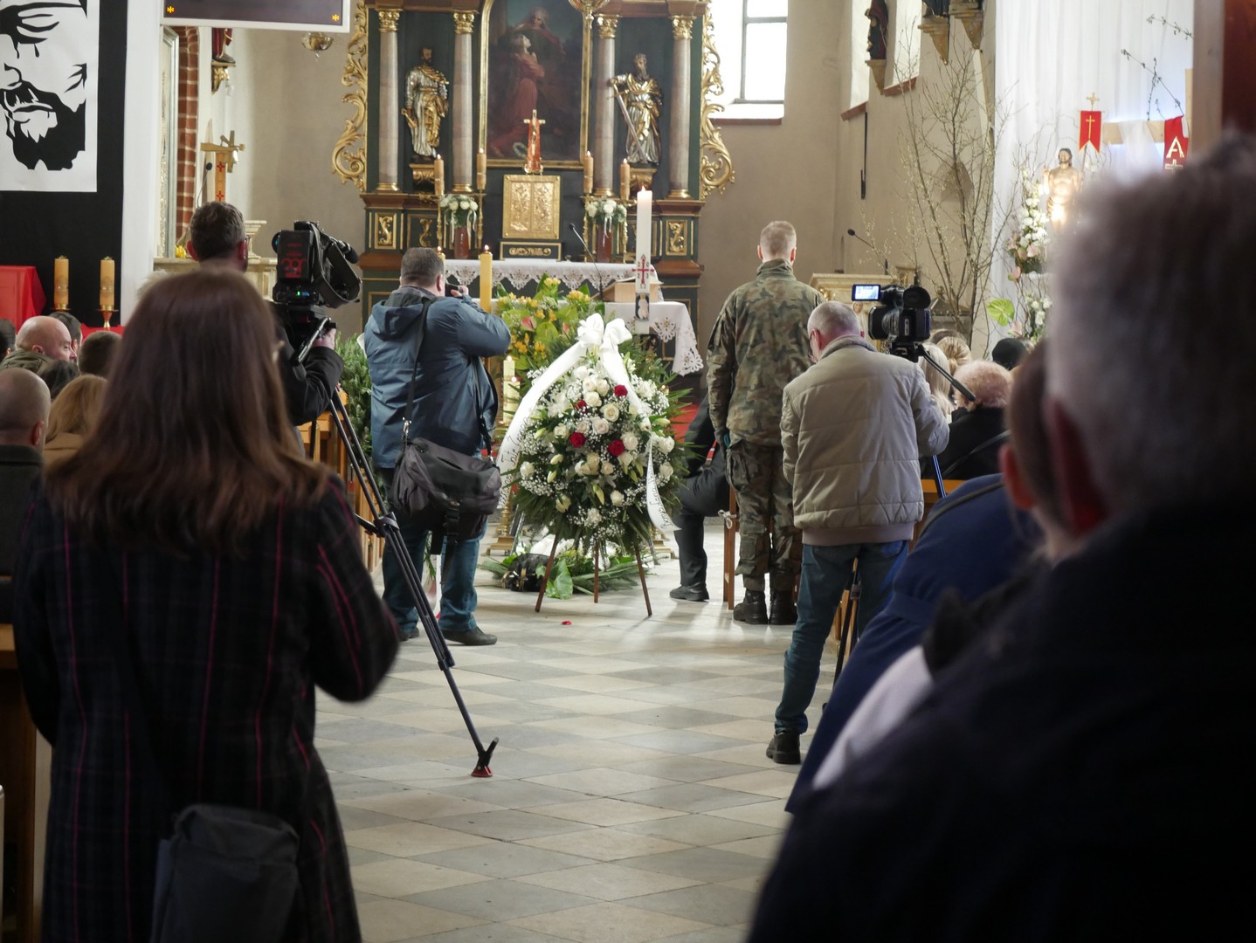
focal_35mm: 90
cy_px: 472
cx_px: 628
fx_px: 3267
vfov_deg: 16.4
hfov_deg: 21.8
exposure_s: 1/40
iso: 1600
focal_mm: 45
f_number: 4
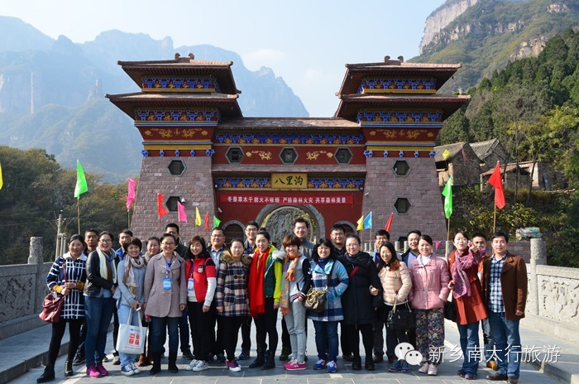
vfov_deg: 36.7
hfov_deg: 53.2
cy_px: 192
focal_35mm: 36
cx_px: 290
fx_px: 578
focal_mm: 24
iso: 200
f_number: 11
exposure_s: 1/125
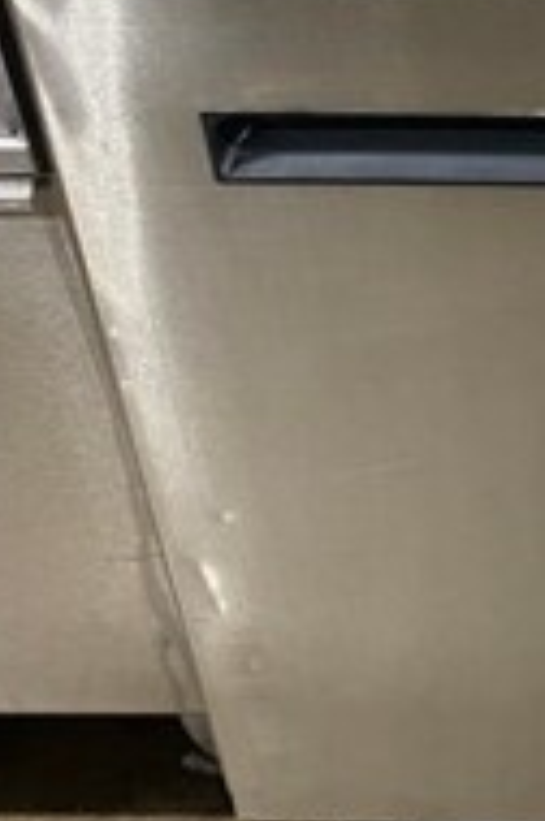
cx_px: 1051
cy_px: 376
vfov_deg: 23.4
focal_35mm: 87
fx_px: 1983
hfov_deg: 13.6
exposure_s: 1/60
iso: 320
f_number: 1.8
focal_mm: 4.25
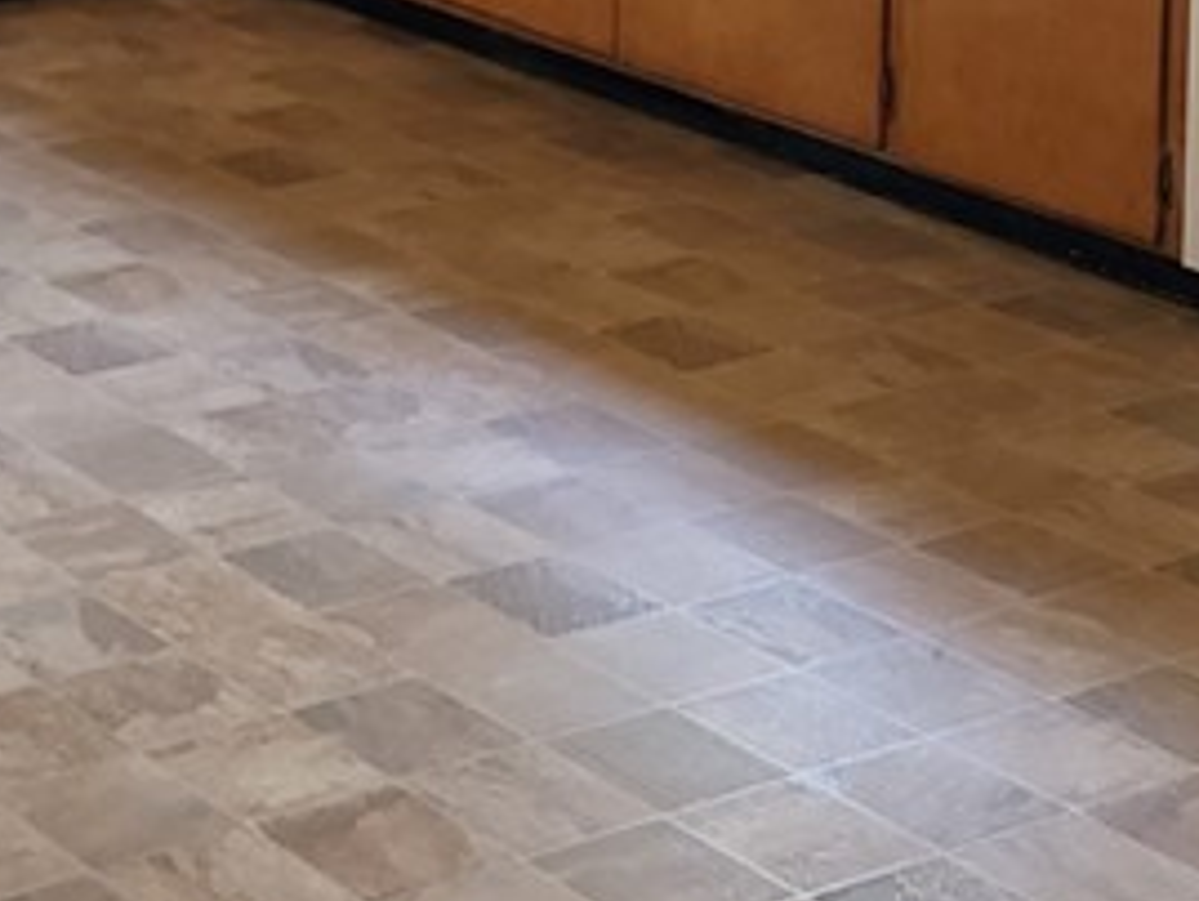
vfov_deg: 14.0
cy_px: -468
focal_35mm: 99
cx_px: -143
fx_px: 3431
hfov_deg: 19.0
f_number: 1.8
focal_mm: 5.4
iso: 100
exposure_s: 1/40
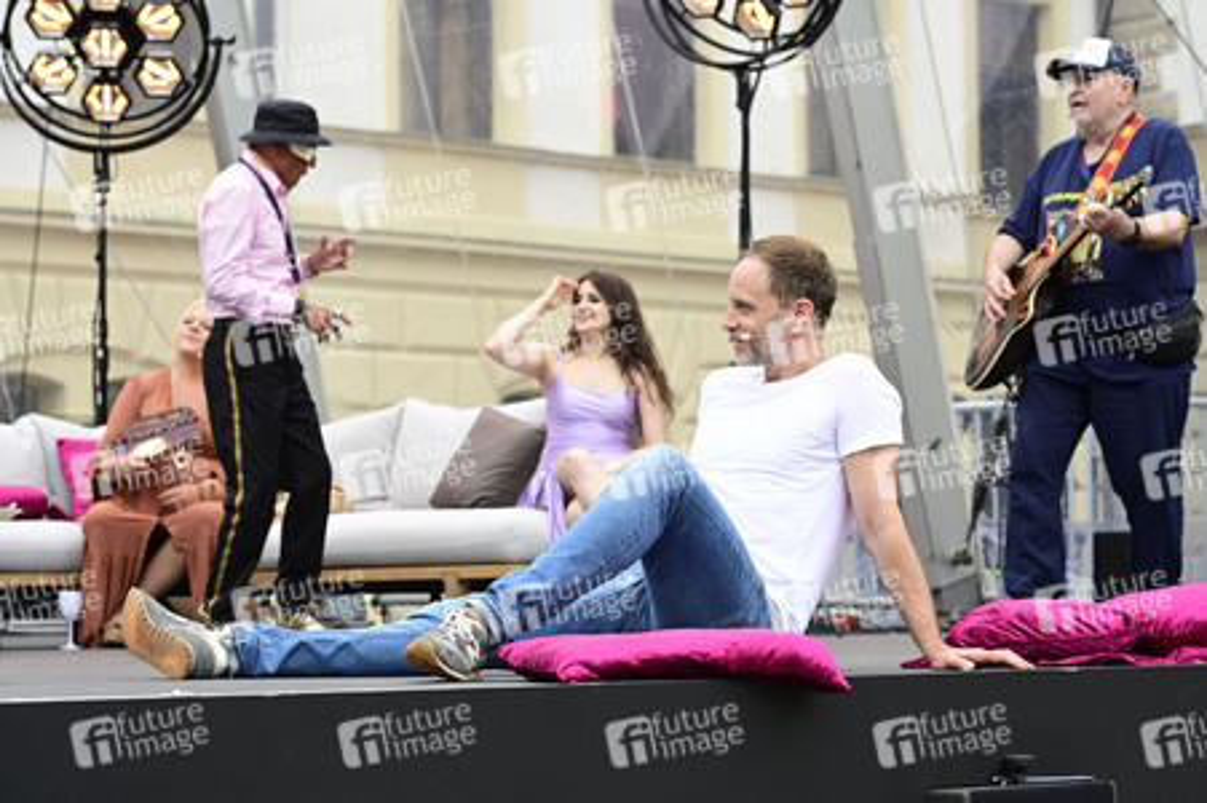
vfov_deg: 13.9
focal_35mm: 98
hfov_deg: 20.8
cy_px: 402
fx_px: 3283
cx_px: 604
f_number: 5.6
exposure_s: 1/200
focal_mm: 98
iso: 640
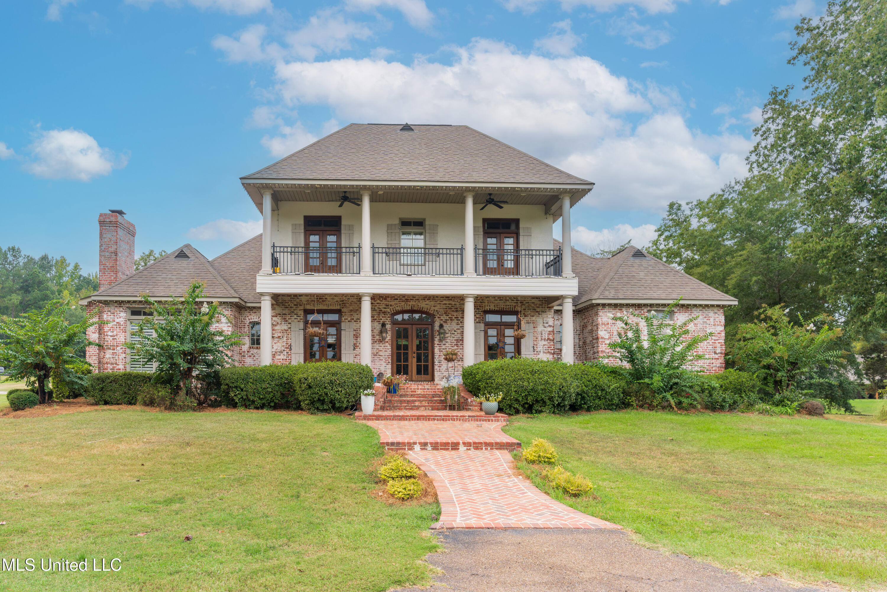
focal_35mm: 21
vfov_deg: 59.5
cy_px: 296
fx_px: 517
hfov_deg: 81.2
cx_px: 444
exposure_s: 1/250
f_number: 6.3
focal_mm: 21
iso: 250
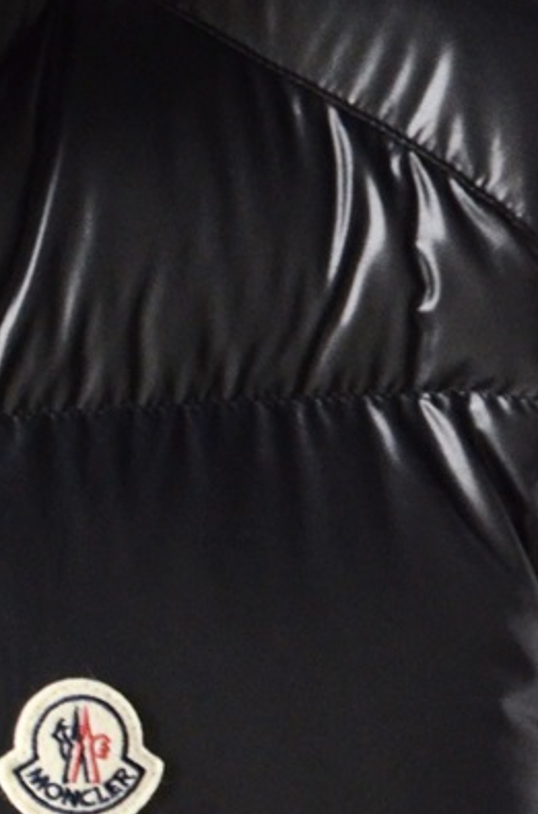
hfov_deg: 6.2
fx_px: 4917
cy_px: 555
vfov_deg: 9.5
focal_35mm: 218
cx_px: -328
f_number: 5.6
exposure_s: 1/15
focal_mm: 38
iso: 2000
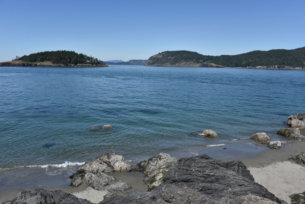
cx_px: 152
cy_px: 102
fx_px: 237
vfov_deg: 46.4
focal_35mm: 28
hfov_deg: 65.5
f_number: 9
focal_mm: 28
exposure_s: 1/320
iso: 100
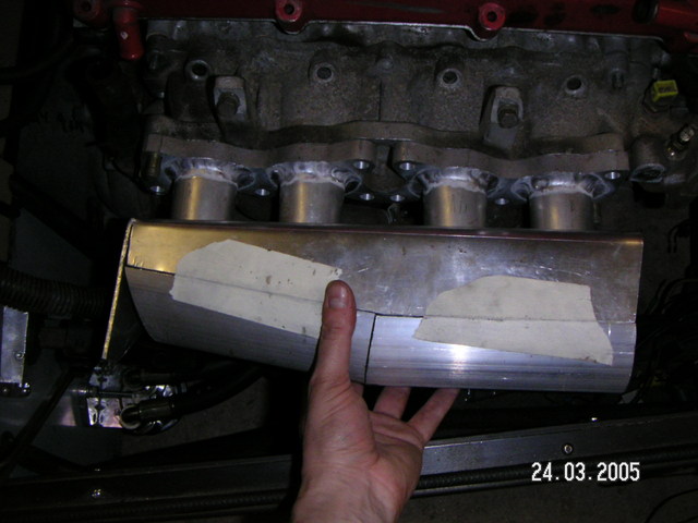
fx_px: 766
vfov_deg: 37.7
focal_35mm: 38
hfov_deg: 49.0
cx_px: 349
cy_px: 262
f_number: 6.7
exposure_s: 1/45
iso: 200
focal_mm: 5
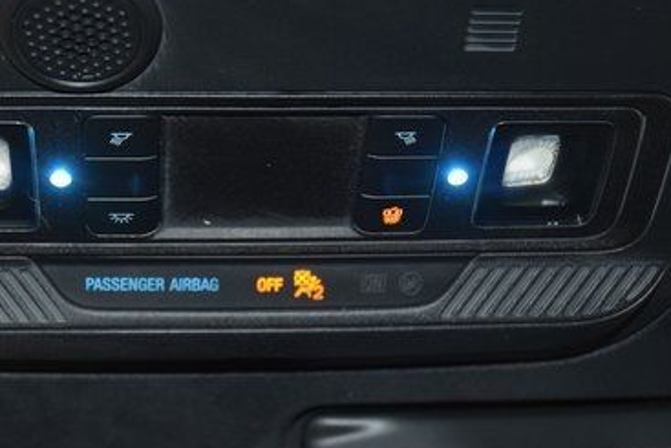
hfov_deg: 22.8
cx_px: 278
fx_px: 1659
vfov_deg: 15.4
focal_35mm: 89
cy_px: 193
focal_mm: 34
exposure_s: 1/40
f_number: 4
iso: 1100
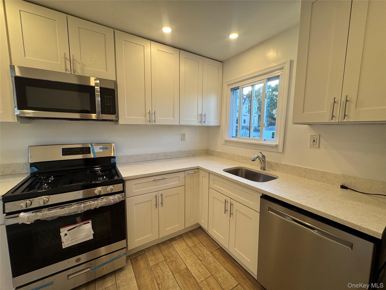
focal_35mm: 14
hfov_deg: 102.1
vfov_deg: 85.7
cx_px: 193
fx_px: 156
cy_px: 145
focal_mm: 2.22
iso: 50
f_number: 2.2
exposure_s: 1/100
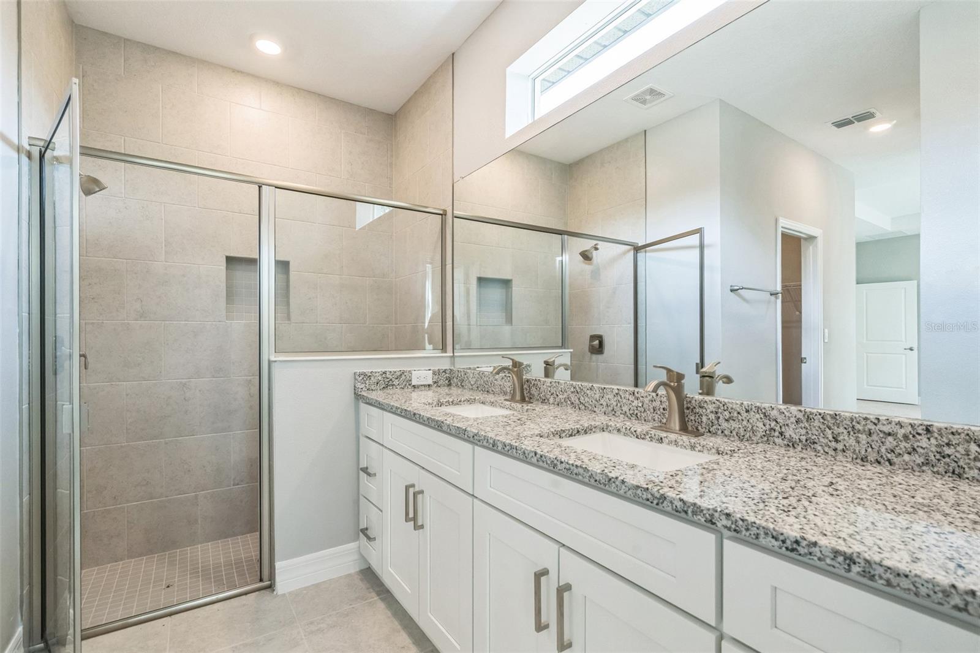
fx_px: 435
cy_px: 326
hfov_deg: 96.7
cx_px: 490
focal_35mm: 16
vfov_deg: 73.7
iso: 1600
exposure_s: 1/80
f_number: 8
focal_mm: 16
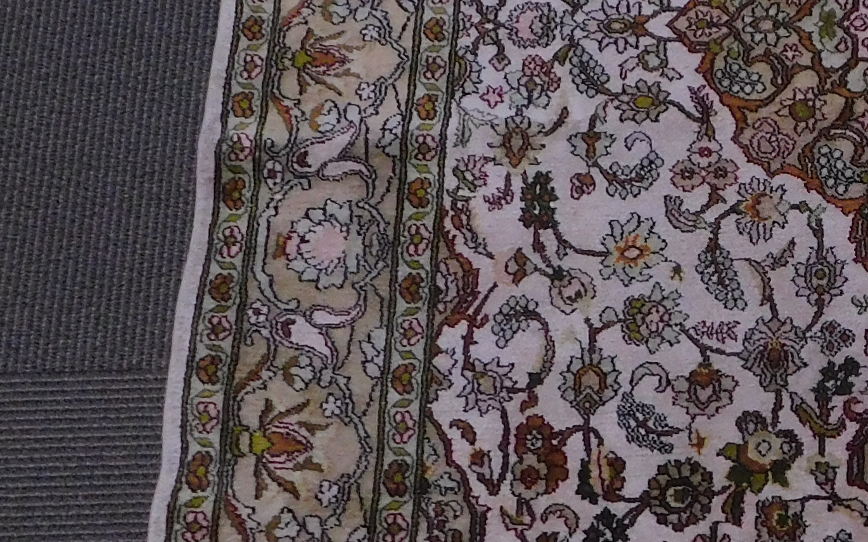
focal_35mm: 82
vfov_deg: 15.9
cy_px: 235
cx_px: 903
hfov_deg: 23.9
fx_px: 1940
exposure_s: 1/30
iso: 220
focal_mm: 4
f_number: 3
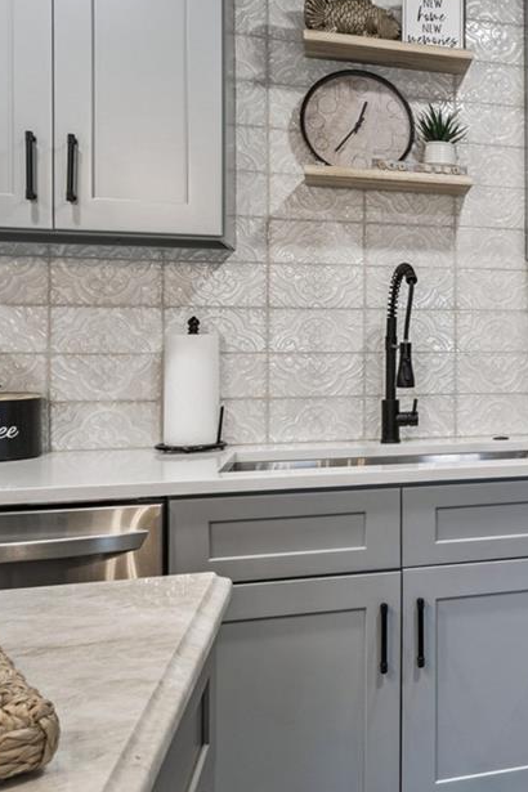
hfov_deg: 27.7
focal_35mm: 39
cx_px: 707
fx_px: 858
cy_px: 283
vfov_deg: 48.9
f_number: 7.1
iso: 100
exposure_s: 1/13
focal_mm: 10
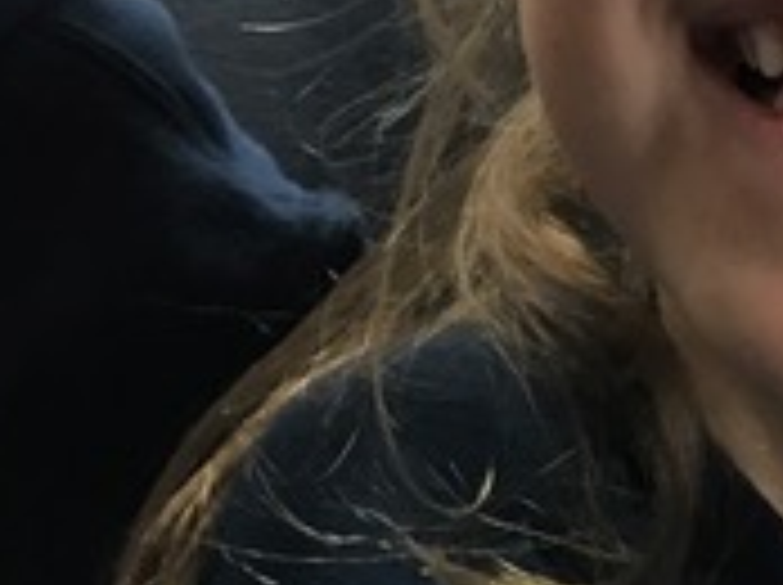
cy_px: -202
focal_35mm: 103
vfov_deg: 13.7
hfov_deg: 19.0
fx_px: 2327
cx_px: 234
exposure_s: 1/15
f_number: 1.8
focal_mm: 3.99
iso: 40
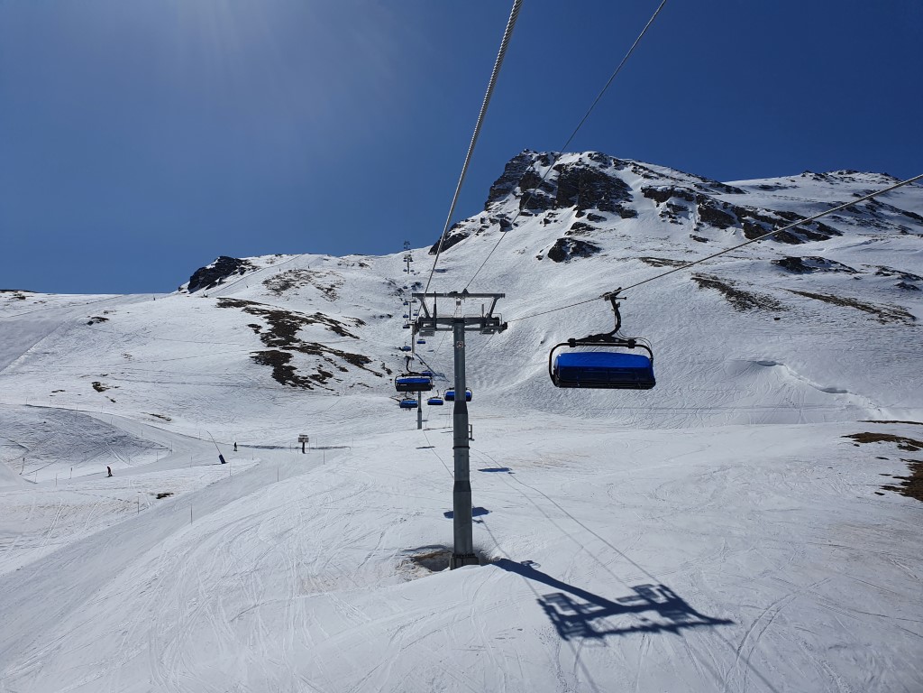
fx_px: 693
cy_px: 346
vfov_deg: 53.1
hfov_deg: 67.3
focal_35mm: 26
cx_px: 462
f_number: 2.4
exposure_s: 1/9984
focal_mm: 4.32
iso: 50
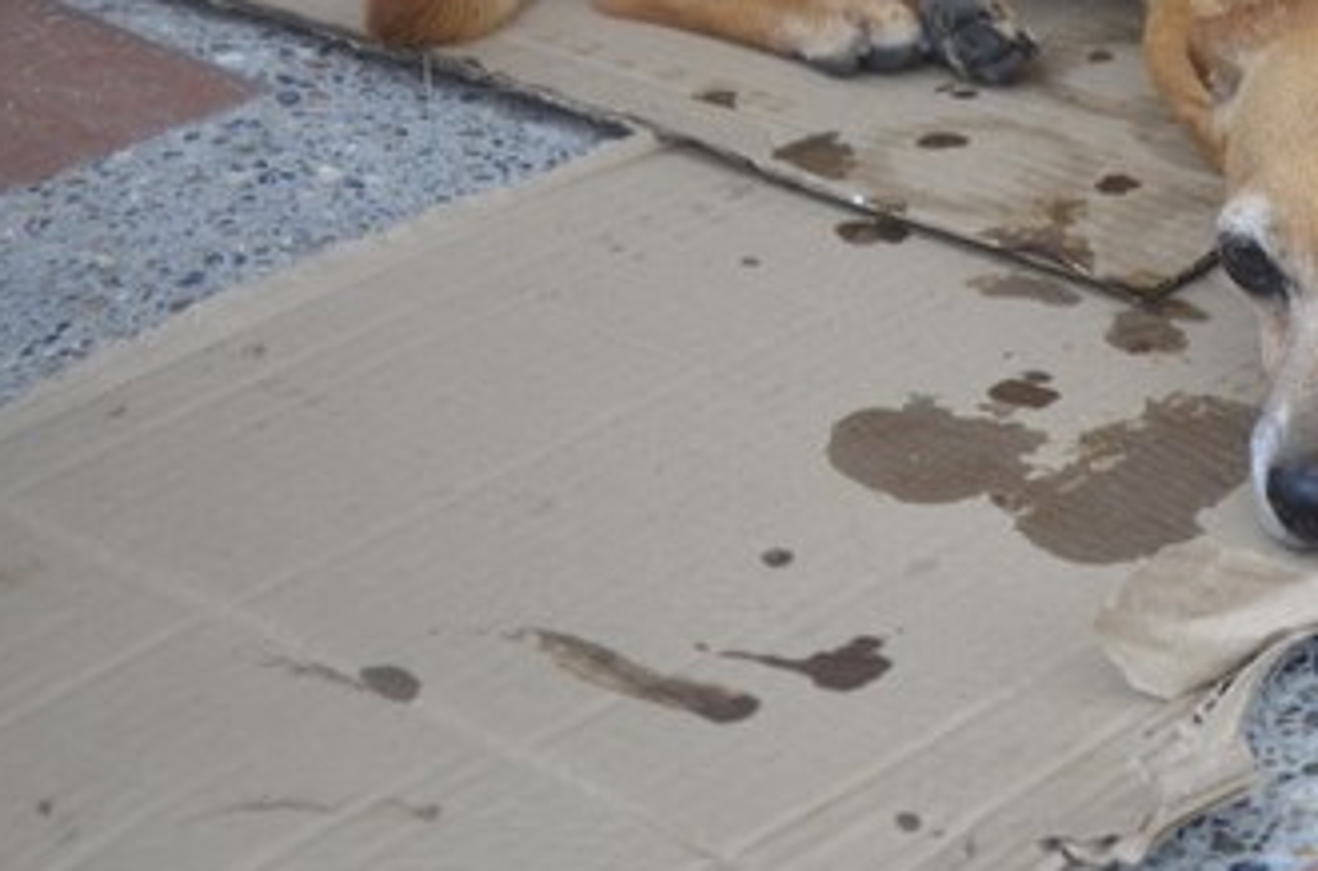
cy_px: 0
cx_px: 1270
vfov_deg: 9.7
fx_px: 5075
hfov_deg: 14.6
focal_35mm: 139
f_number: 4.8
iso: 800
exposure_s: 1/60
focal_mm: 45
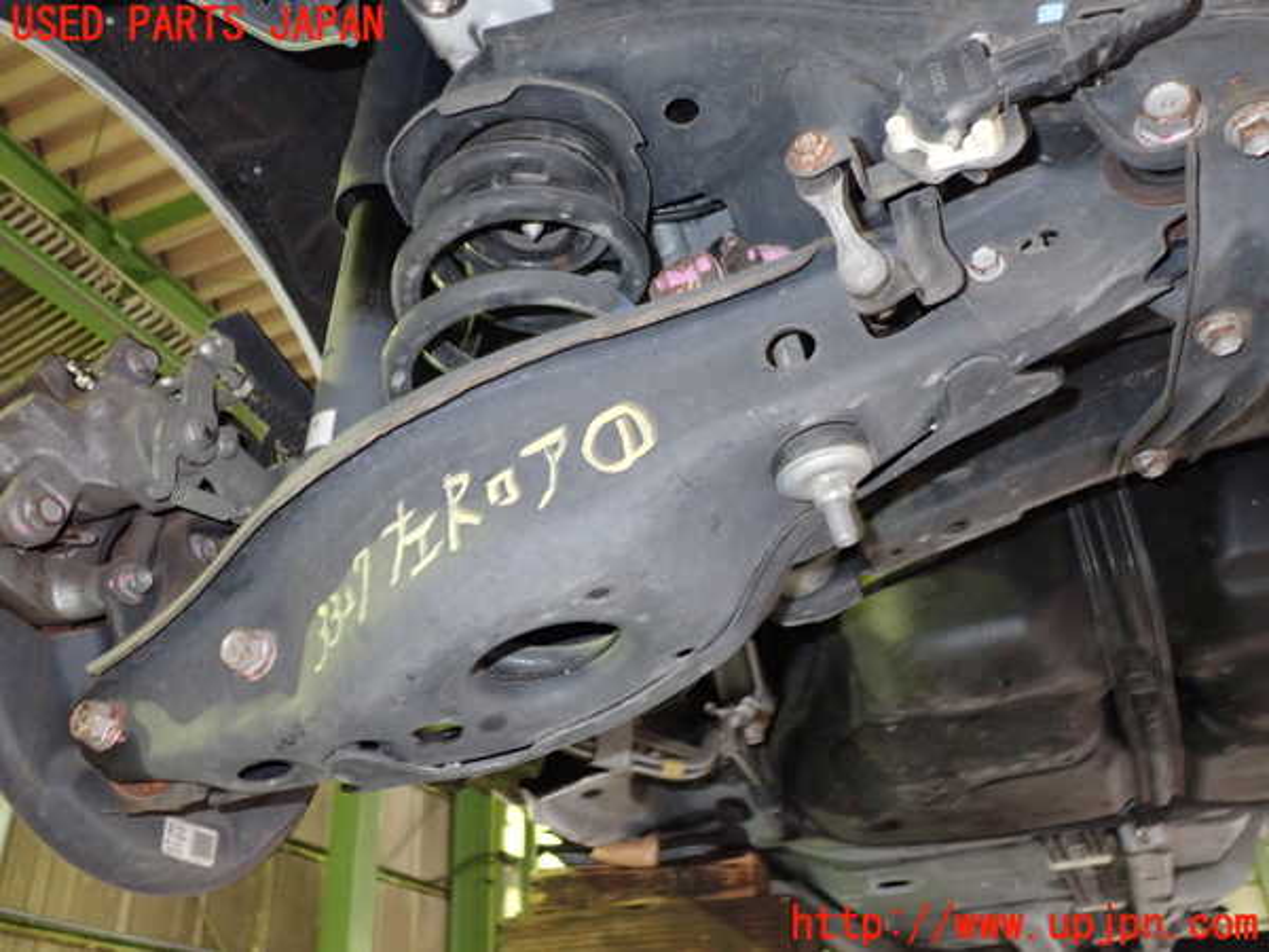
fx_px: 1100
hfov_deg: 60.0
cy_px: 476
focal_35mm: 30
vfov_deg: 46.8
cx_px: 634
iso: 800
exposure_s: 1/2.5
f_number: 6.3
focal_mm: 5.4
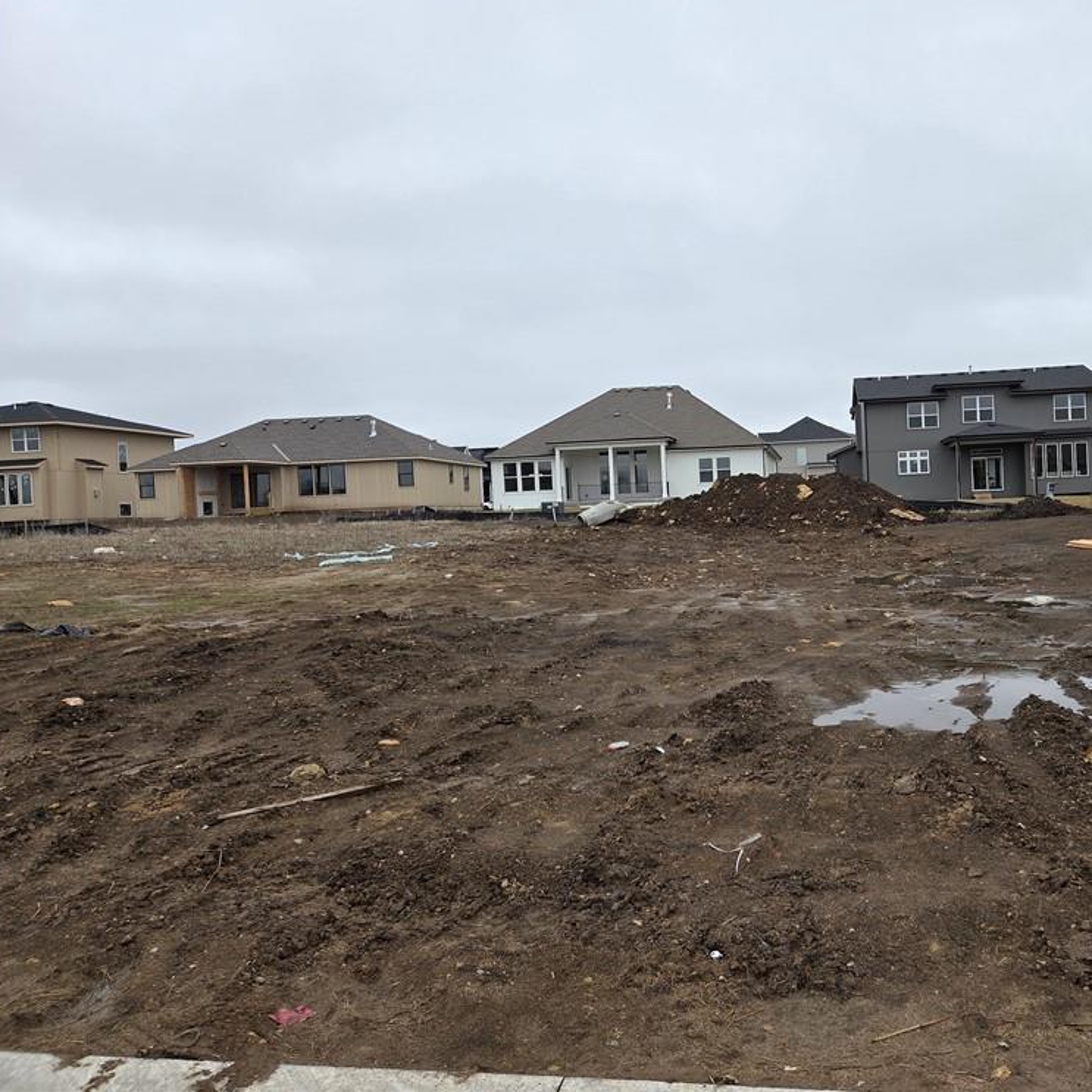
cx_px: 741
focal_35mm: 28
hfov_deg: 55.9
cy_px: 529
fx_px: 999
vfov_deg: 57.3
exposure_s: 1/2470
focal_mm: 5.4
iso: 80
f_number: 1.8
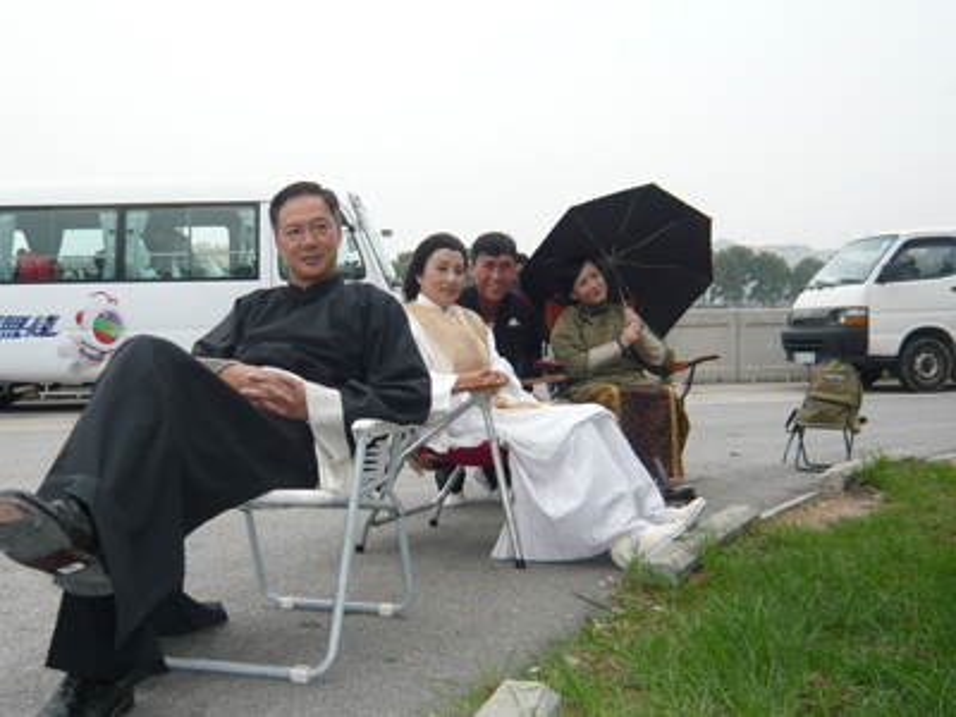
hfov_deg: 52.6
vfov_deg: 40.7
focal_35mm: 35
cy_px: 358
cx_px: 478
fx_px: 967
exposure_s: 1/320
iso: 100
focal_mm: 4.6
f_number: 2.8
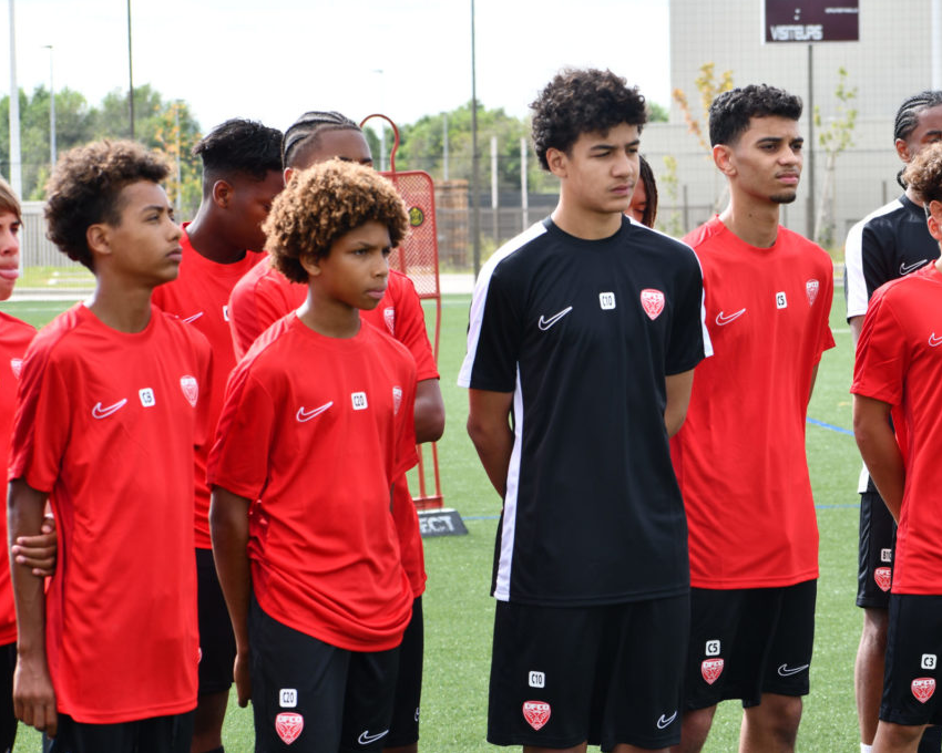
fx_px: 4349
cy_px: 376
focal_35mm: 156
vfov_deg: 9.9
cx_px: 546
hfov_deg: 12.4
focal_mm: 92
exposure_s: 1/250
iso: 200
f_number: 7.1
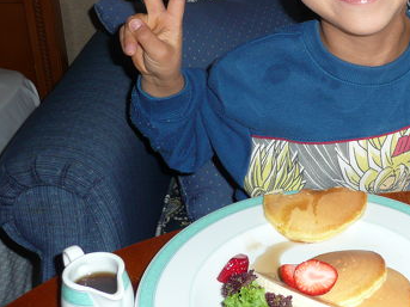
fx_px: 628
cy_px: 103
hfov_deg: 33.8
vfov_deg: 27.3
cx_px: 386
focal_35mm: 53
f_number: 3.3
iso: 100
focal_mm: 4.6
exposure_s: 1/30
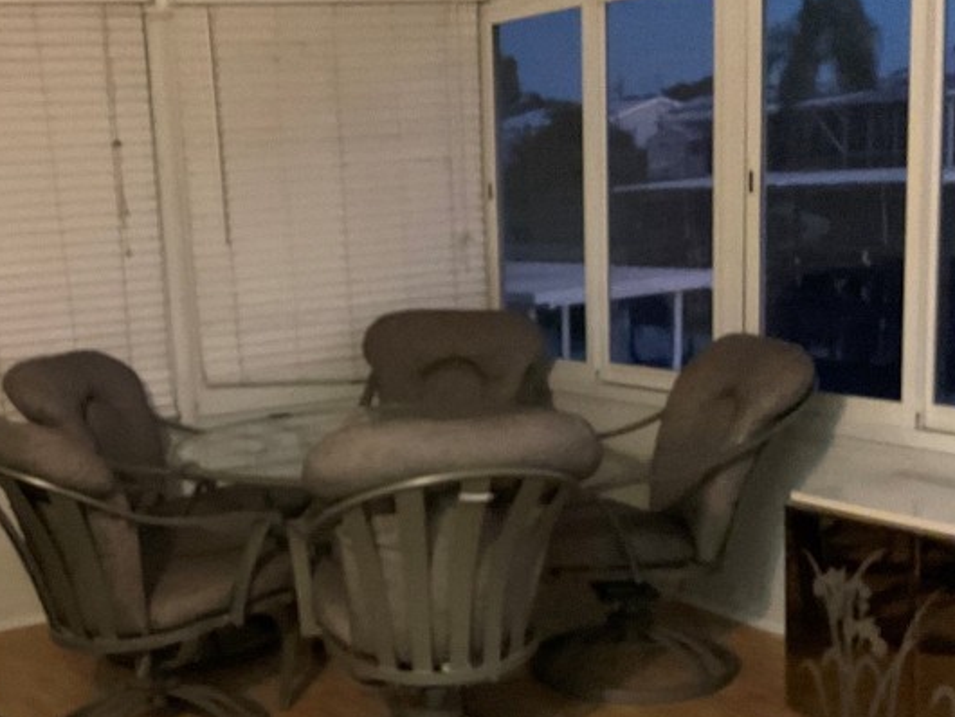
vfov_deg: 25.9
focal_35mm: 56
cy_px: 497
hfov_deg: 34.0
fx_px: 1546
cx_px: 323
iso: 400
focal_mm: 3
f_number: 1.8
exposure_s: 1/30
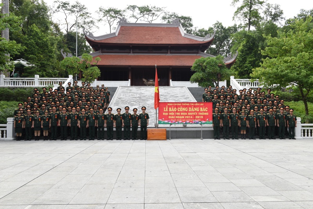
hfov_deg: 58.7
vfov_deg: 41.1
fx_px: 278
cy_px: 104
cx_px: 156
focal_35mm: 32
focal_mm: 32
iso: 160
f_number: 9
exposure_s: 1/100
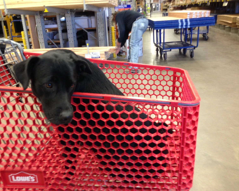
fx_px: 248
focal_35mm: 35
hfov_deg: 51.5
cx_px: 111
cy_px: 94
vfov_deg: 42.2
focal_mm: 4.12
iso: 125
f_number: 2.4
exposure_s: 1/20
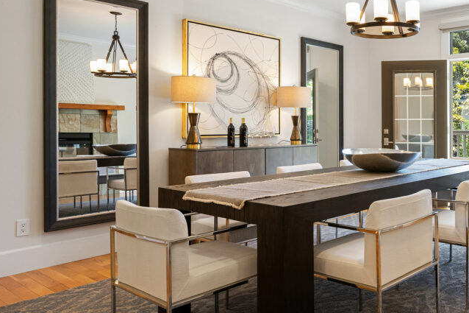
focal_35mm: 32
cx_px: 396
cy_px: 148
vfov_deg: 41.1
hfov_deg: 53.5
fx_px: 417
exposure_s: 1/8
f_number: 9
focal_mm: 17
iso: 250
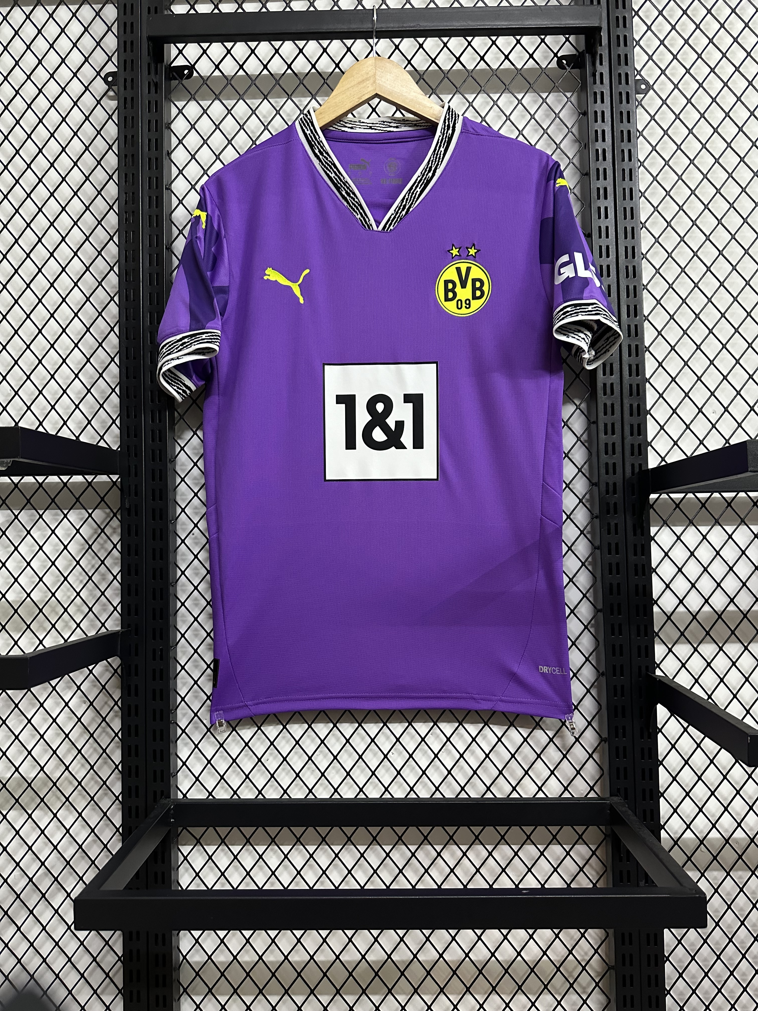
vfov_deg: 71.6
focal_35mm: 24
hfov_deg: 56.8
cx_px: 379
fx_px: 701
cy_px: 506
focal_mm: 6.86
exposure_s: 1/33
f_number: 1.78
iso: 640
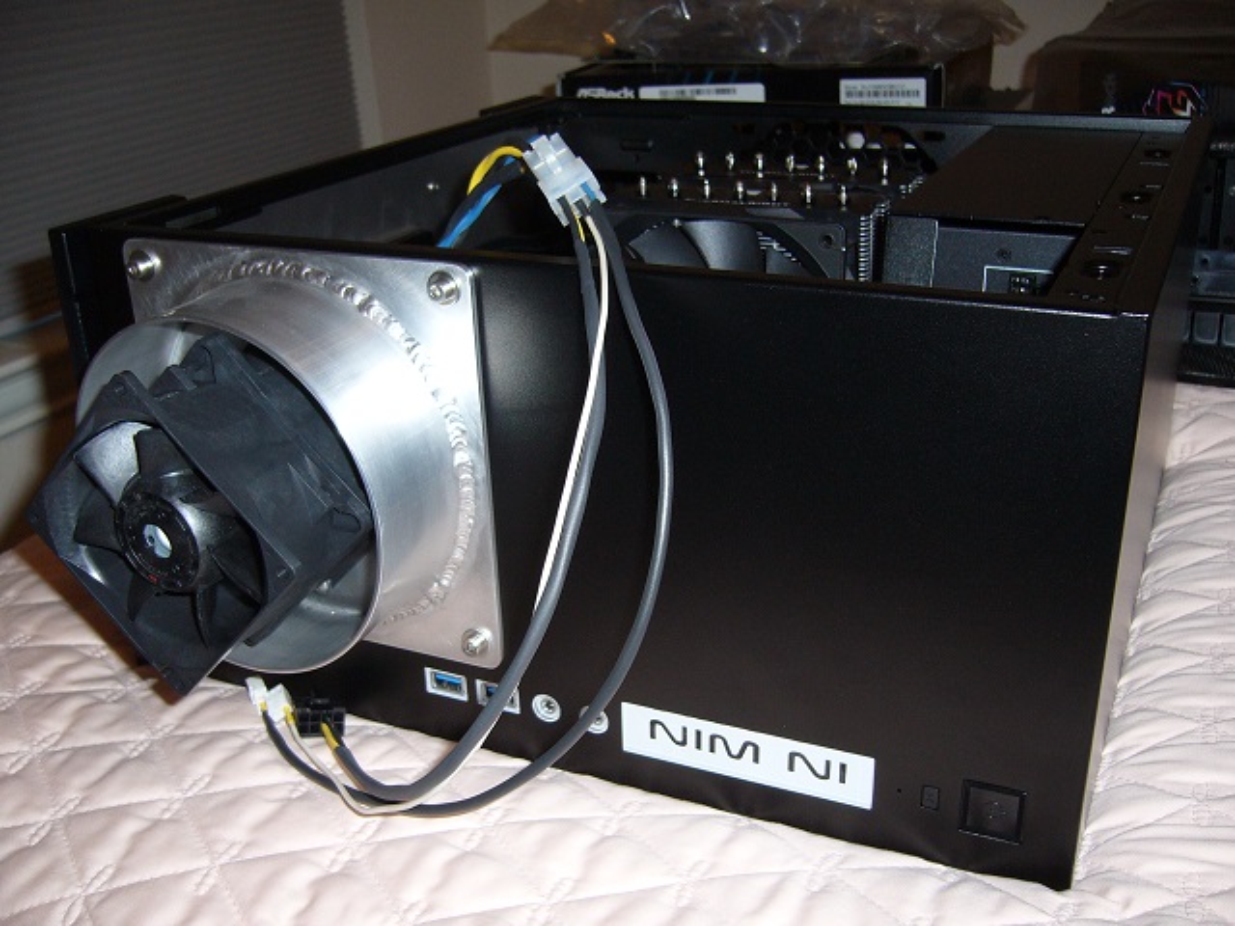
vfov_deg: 40.7
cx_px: 618
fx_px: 1249
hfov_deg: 52.6
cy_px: 463
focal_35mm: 35
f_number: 2.8
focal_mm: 5.8
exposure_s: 1/30
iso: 100
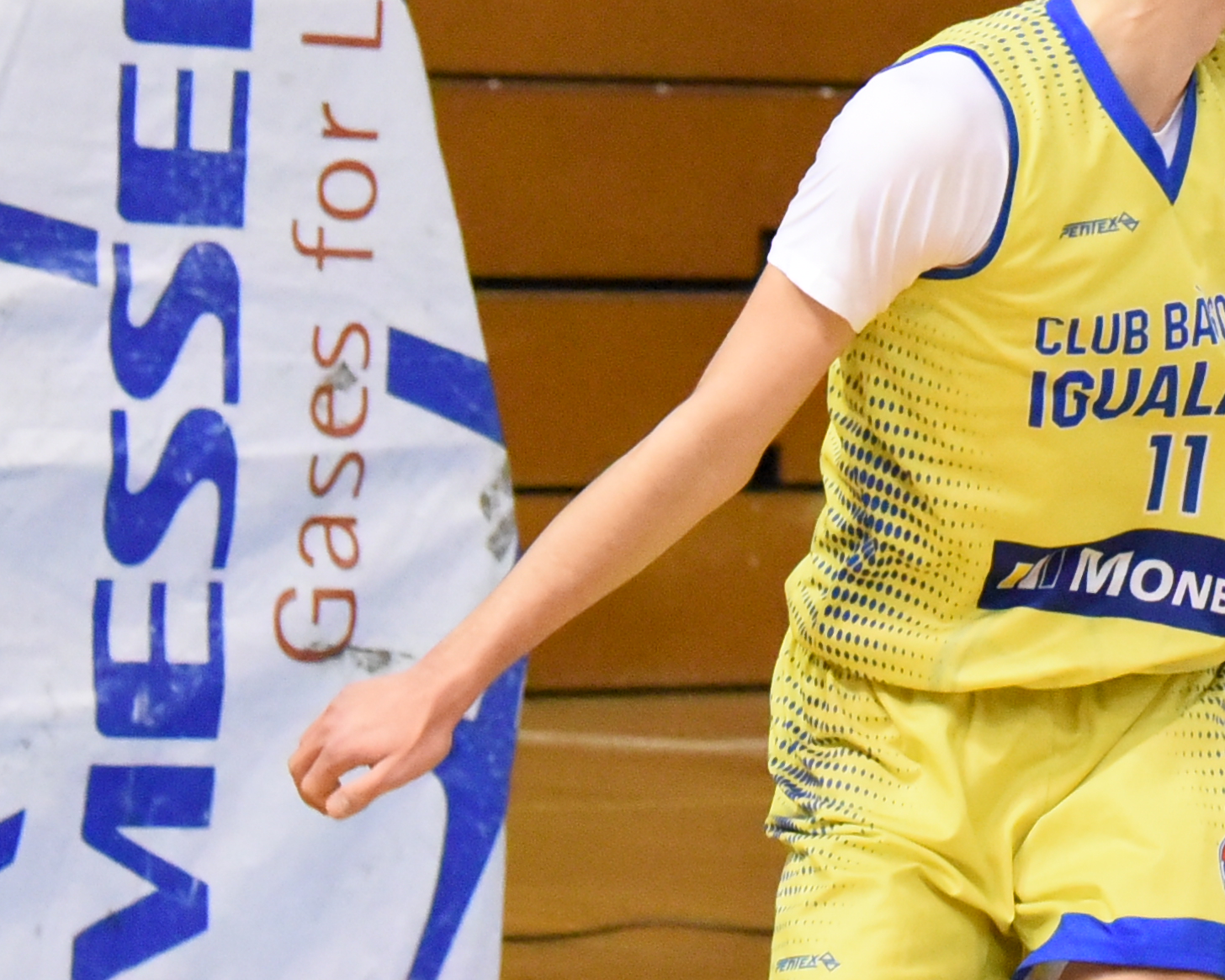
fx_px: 11530
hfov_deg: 6.0
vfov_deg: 4.9
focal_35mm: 318
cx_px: 1803
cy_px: 45
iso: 12800
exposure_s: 1/1000
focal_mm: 82
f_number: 4.5
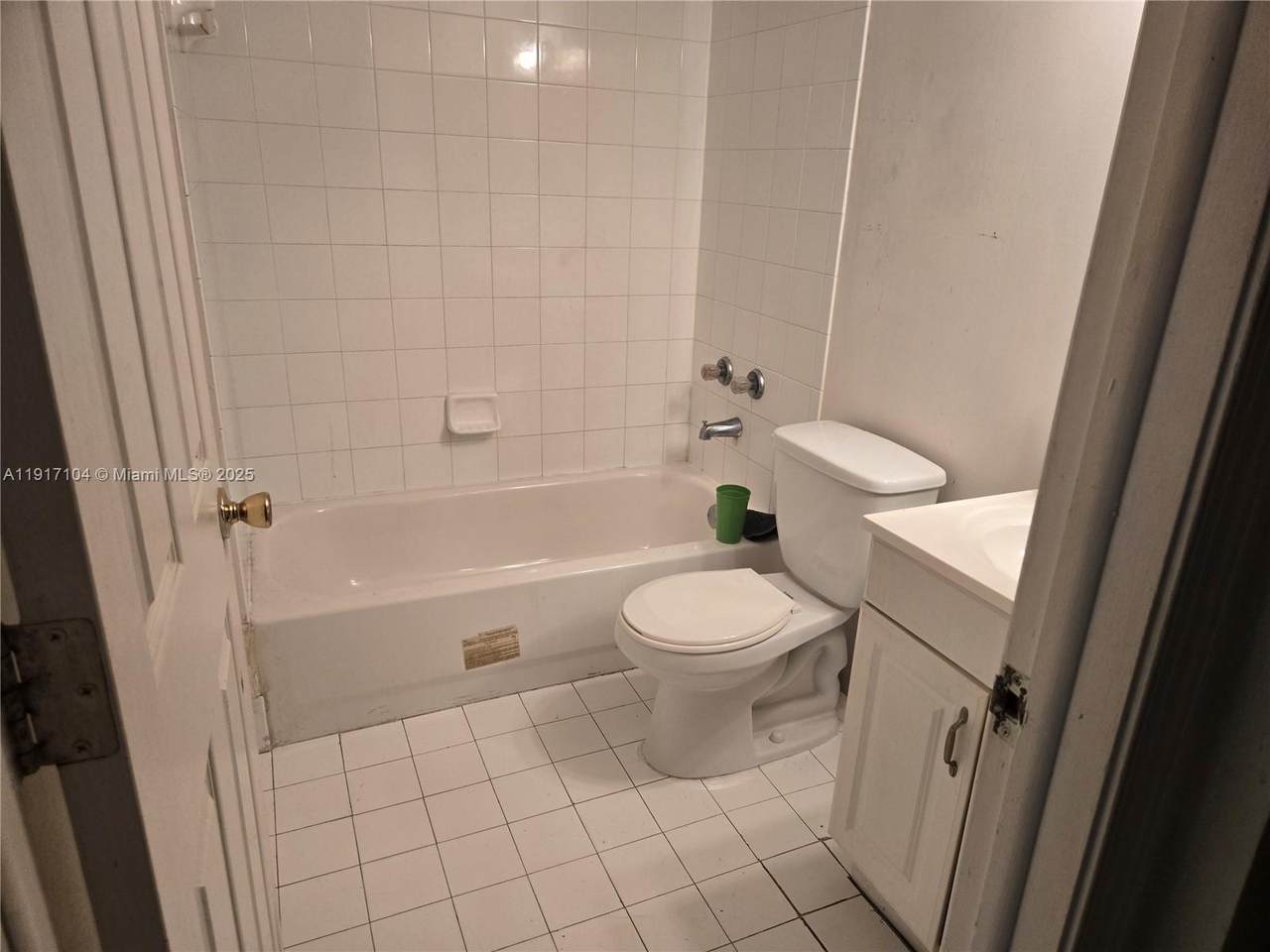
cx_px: 635
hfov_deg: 73.9
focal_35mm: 23
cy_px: 476
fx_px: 844
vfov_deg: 58.9
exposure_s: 1/120
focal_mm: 5.4
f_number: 1.8
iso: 160
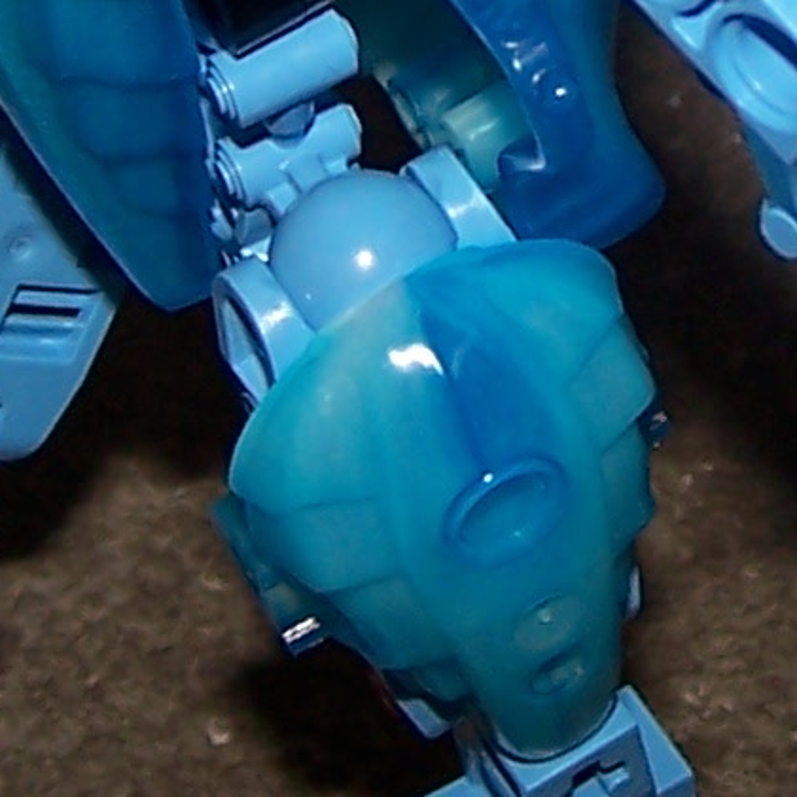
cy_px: -168
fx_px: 4793
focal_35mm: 184
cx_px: 714
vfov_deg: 9.4
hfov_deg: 9.5
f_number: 2.8
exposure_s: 1/60
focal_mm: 6.3
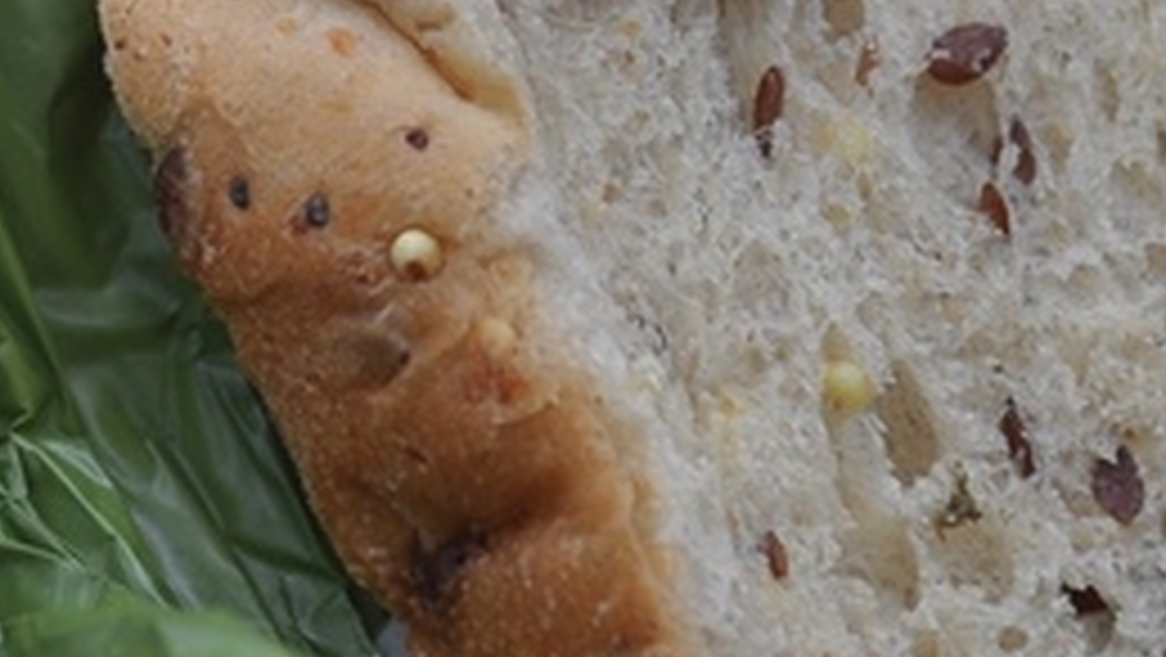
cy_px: -511
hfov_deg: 5.9
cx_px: -171
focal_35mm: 363
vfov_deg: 3.3
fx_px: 11229
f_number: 2.8
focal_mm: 50
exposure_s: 1/250
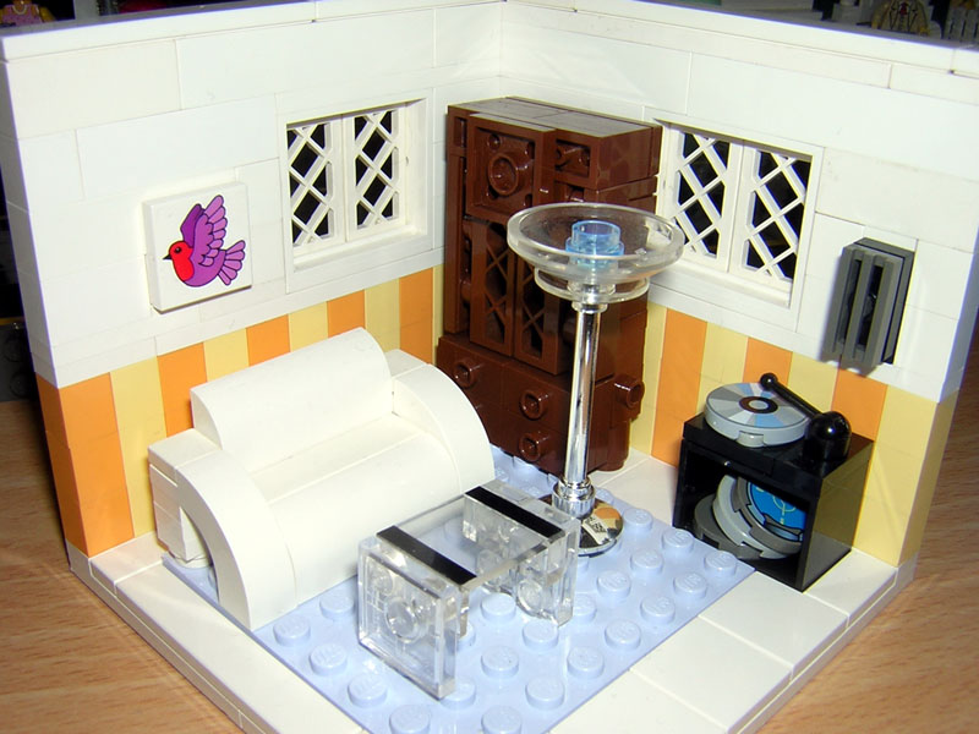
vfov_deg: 39.7
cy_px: 367
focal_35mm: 36
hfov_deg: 51.4
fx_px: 1018
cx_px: 490
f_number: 5.2
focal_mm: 4.7
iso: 100
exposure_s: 1/60.1
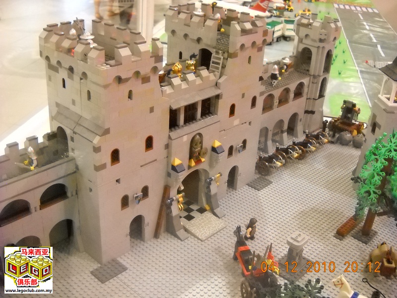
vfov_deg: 35.1
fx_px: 470
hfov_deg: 45.8
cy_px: 149
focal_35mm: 41
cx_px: 198
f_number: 3.1
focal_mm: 6.72
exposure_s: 1/31
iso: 800
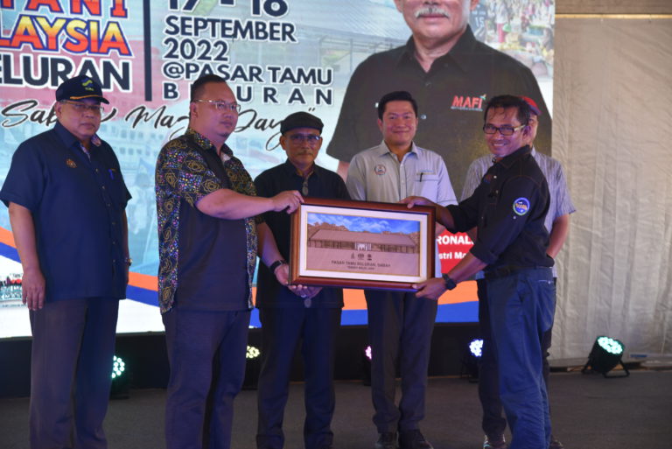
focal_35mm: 70
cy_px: 224
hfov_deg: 28.8
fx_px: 1307
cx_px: 336
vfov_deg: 19.5
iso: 400
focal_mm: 70
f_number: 5
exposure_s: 1/100
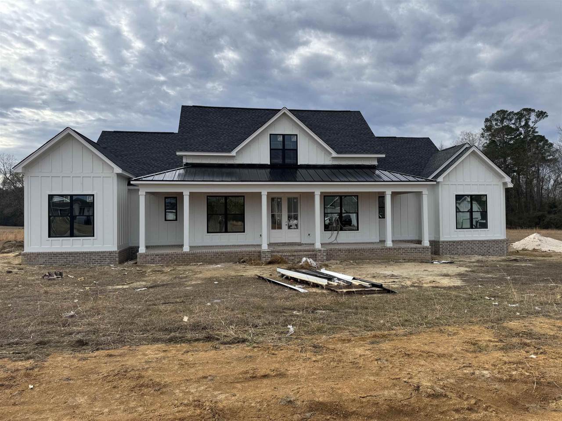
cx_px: 281
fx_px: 390
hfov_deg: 71.6
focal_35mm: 24
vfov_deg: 56.8
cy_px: 210
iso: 80
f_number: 1.78
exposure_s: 1/3802
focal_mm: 6.76
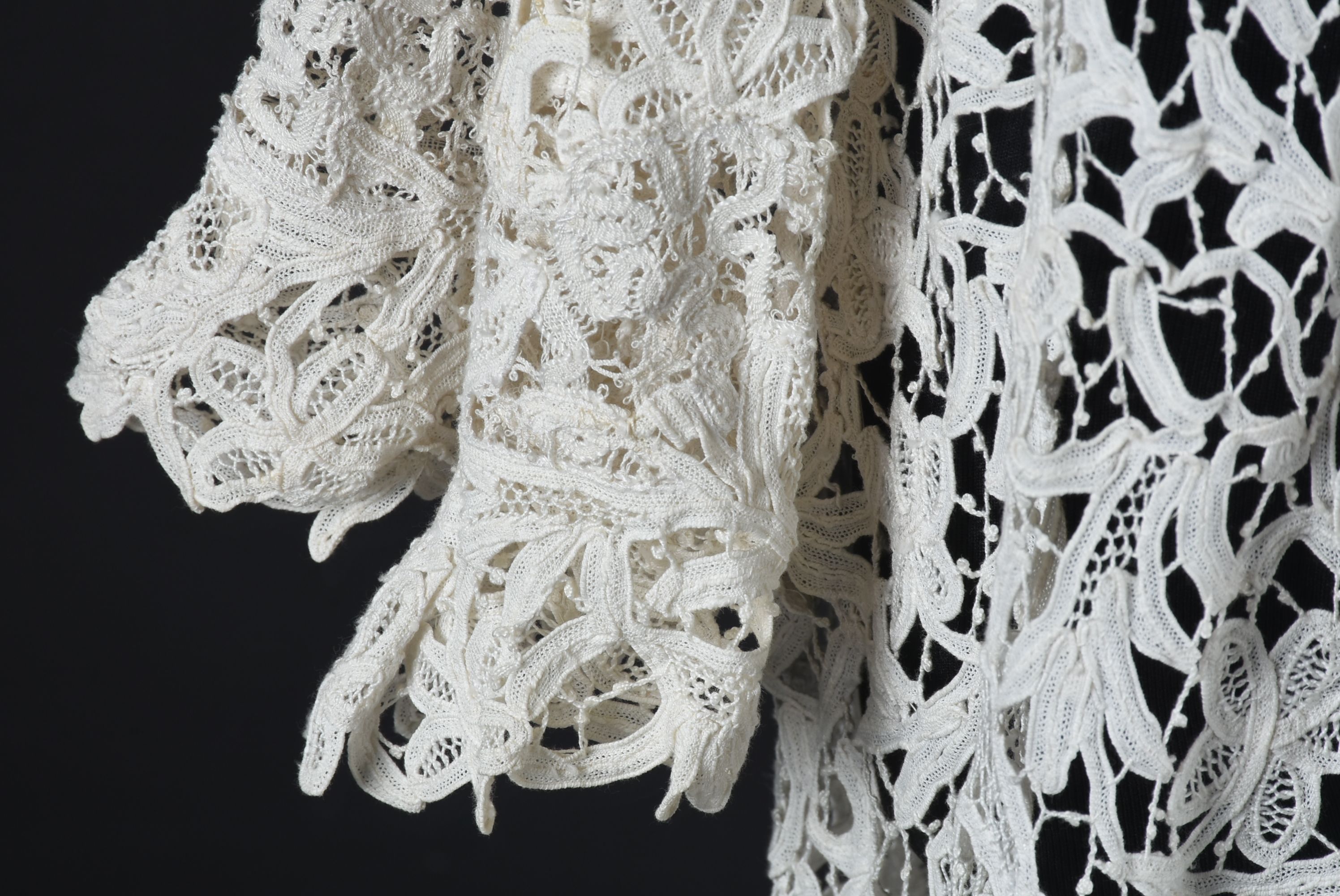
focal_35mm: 210
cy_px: 448
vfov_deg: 6.6
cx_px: 670
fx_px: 7822
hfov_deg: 9.8
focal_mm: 140
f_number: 16
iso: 200
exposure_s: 1/125
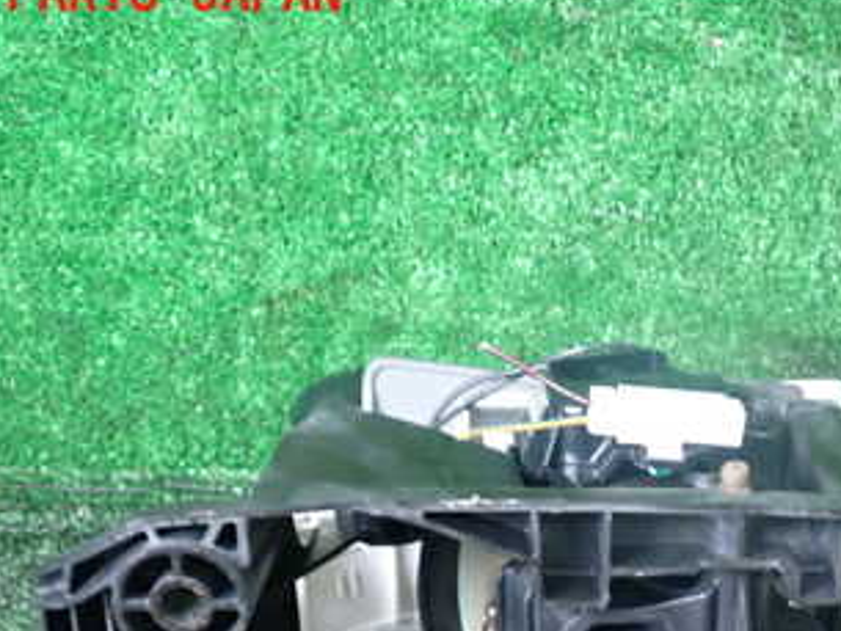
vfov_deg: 24.1
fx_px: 1434
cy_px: 579
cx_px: 667
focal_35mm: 59
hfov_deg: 31.9
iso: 640
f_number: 2.3
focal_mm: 5.4
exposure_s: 1/30
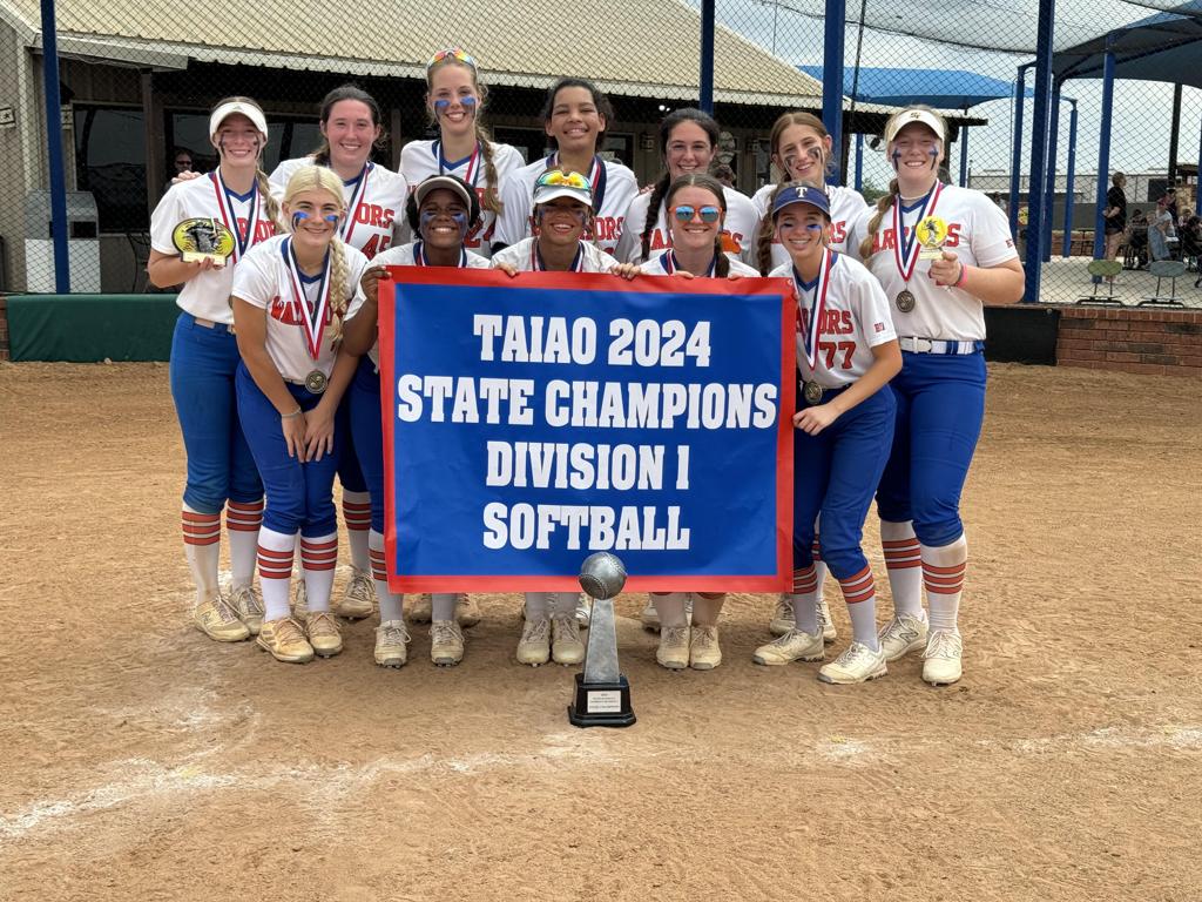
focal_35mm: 48
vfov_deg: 30.3
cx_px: 601
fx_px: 1667
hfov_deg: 39.7
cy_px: 451
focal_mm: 6.76
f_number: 1.78
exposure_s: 1/2959
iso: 64
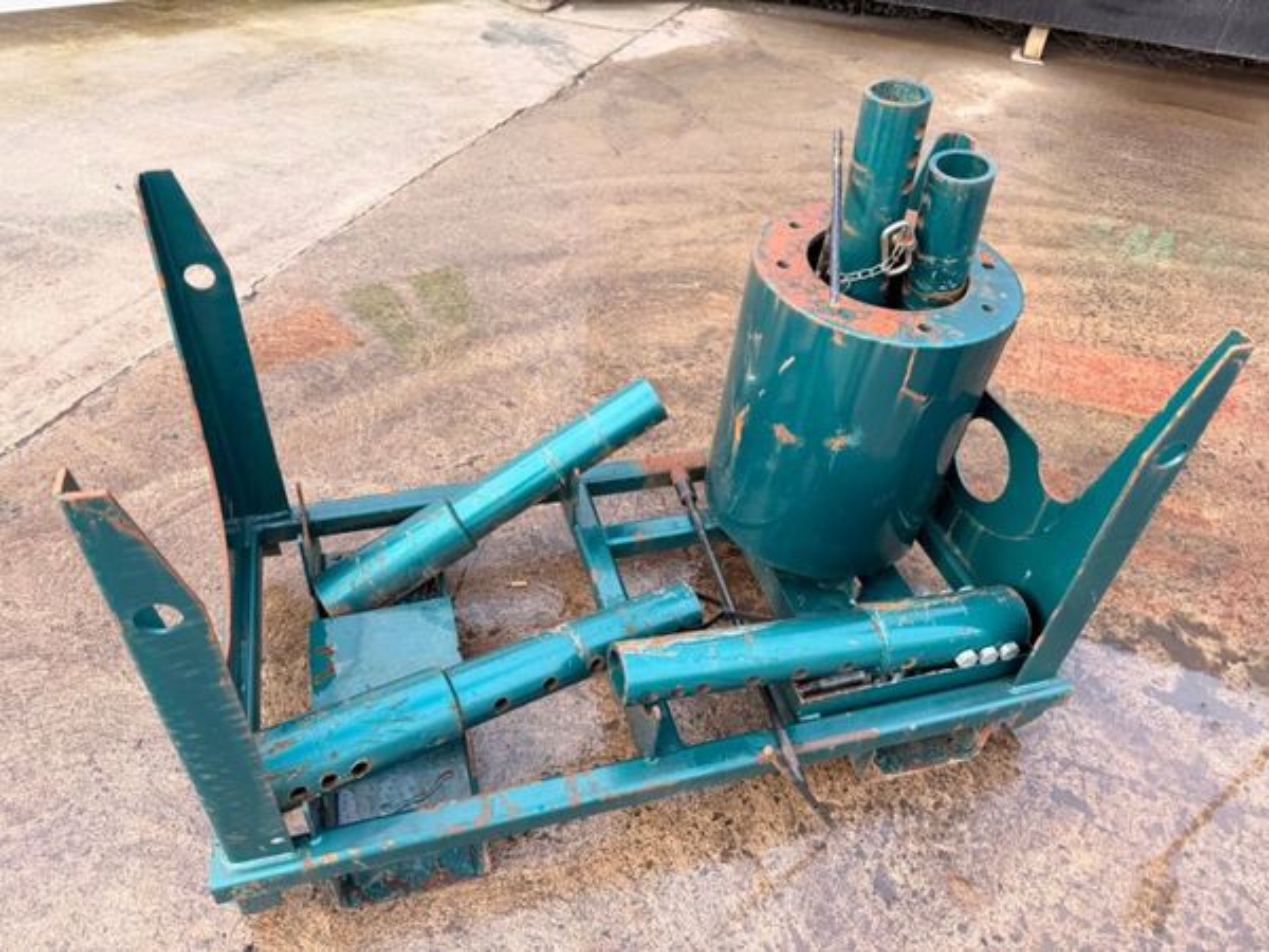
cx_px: 634
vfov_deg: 56.8
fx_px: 880
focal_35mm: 24
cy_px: 476
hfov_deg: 71.6
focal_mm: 6.76
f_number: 1.78
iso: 80
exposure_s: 1/416
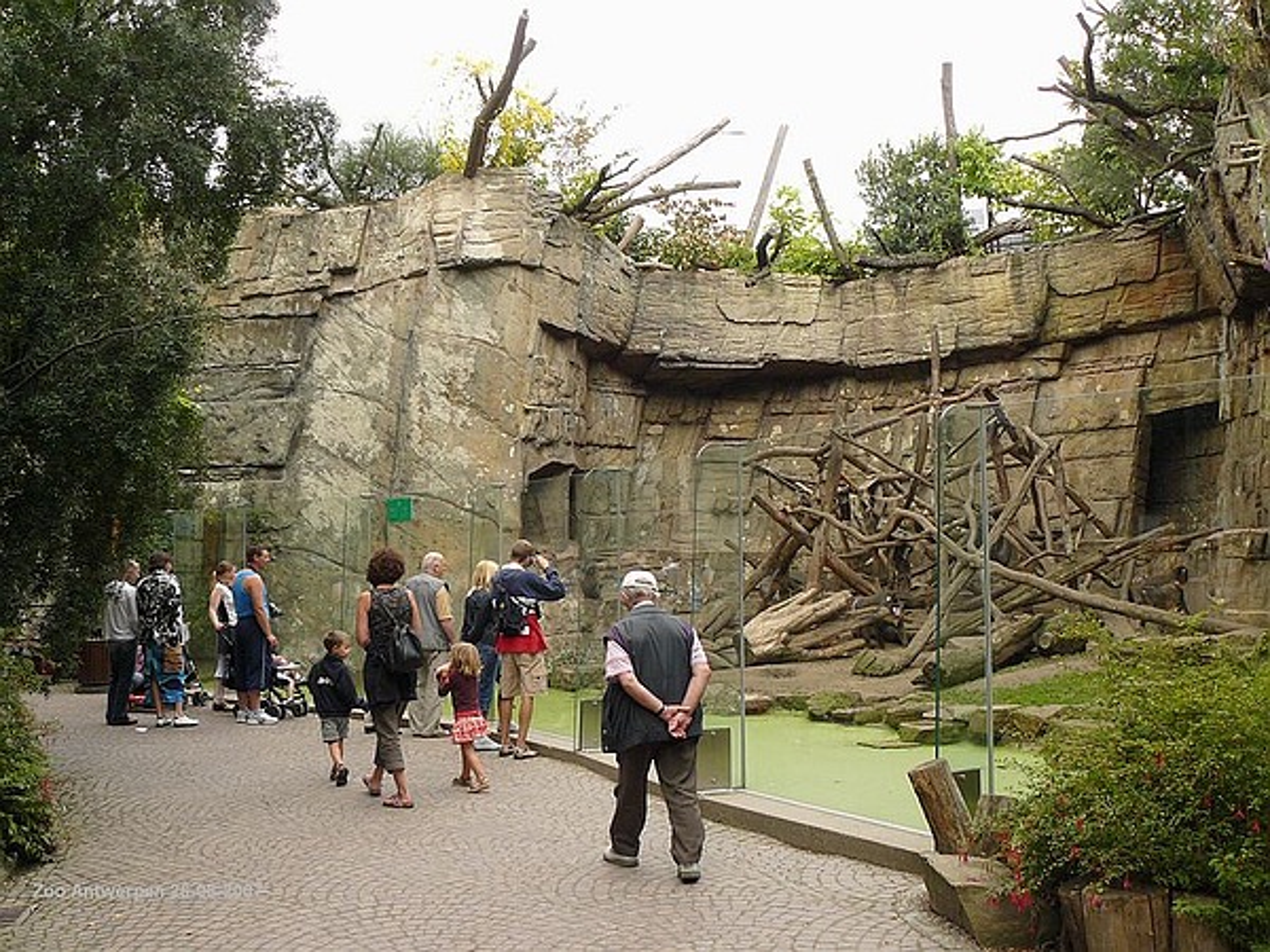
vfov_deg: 39.7
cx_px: 635
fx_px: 1321
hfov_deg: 51.4
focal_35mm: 36
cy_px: 476
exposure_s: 1/125
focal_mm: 6
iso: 100
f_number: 4
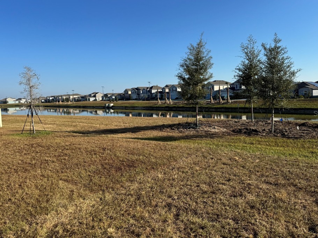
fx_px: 248
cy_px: 113
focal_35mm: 27
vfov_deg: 51.4
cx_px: 168
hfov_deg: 65.3
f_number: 1.78
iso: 80
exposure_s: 1/4310
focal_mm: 6.76
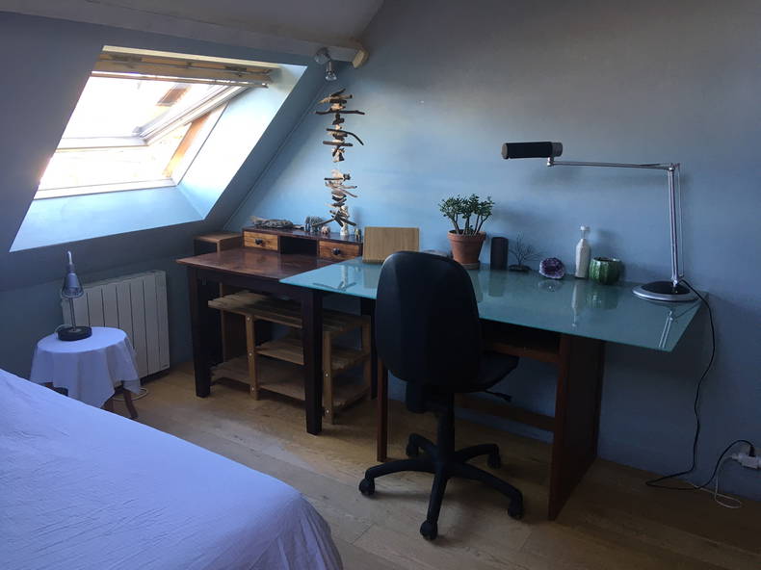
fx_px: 637
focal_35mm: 29
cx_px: 380
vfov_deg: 48.2
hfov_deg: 61.7
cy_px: 285
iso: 32
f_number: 2.2
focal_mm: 4.15
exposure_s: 1/33
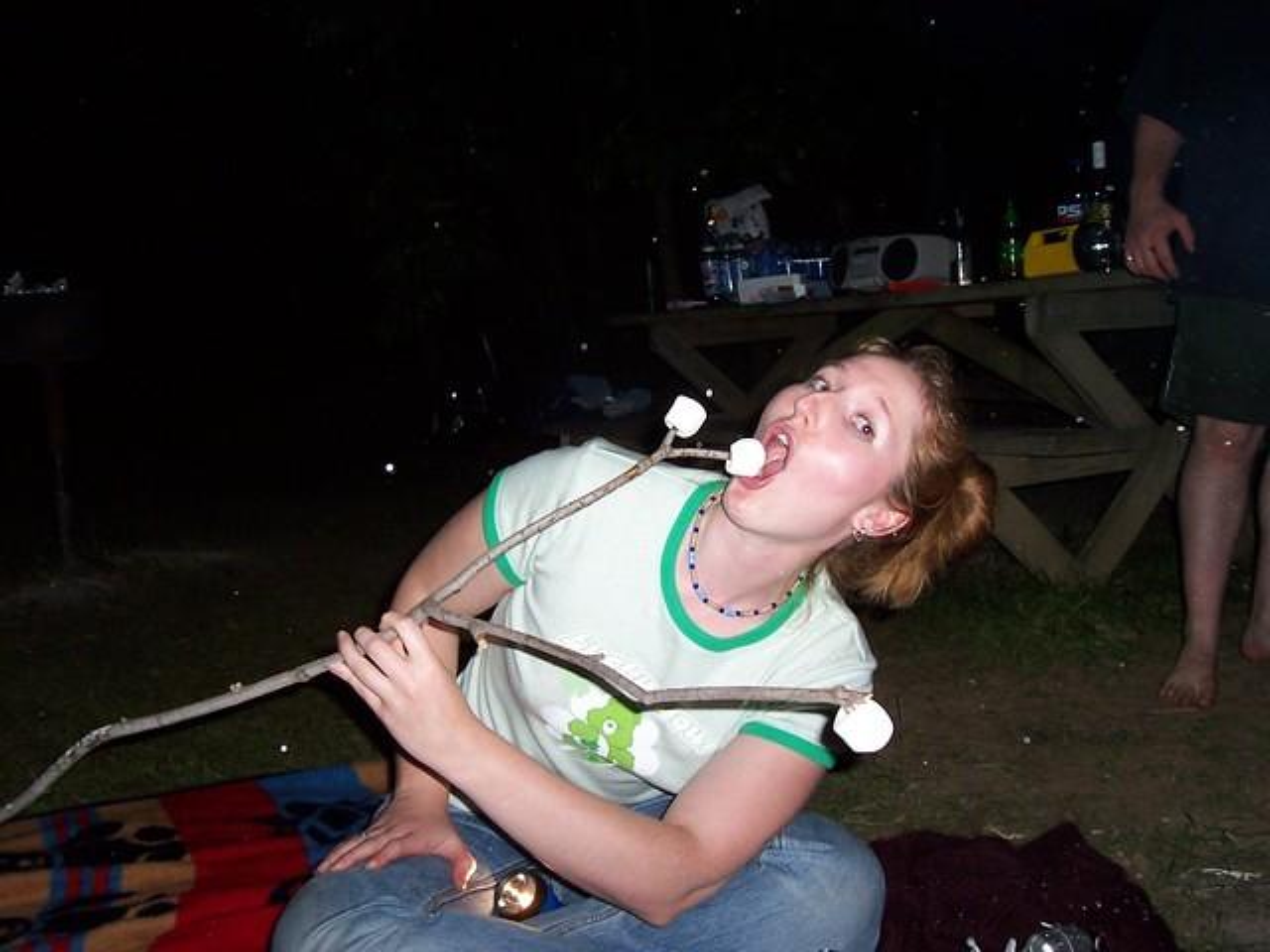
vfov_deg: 38.7
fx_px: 1357
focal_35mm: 37
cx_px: 635
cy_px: 476
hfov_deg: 50.1
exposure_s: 1/60
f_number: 2.8
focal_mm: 5.6
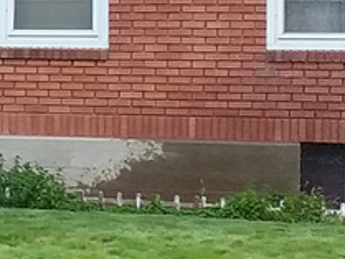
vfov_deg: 10.4
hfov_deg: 13.4
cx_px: -104
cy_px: 54
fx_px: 1416
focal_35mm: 142
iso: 40
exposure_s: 1/423
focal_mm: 2.47
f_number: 1.9
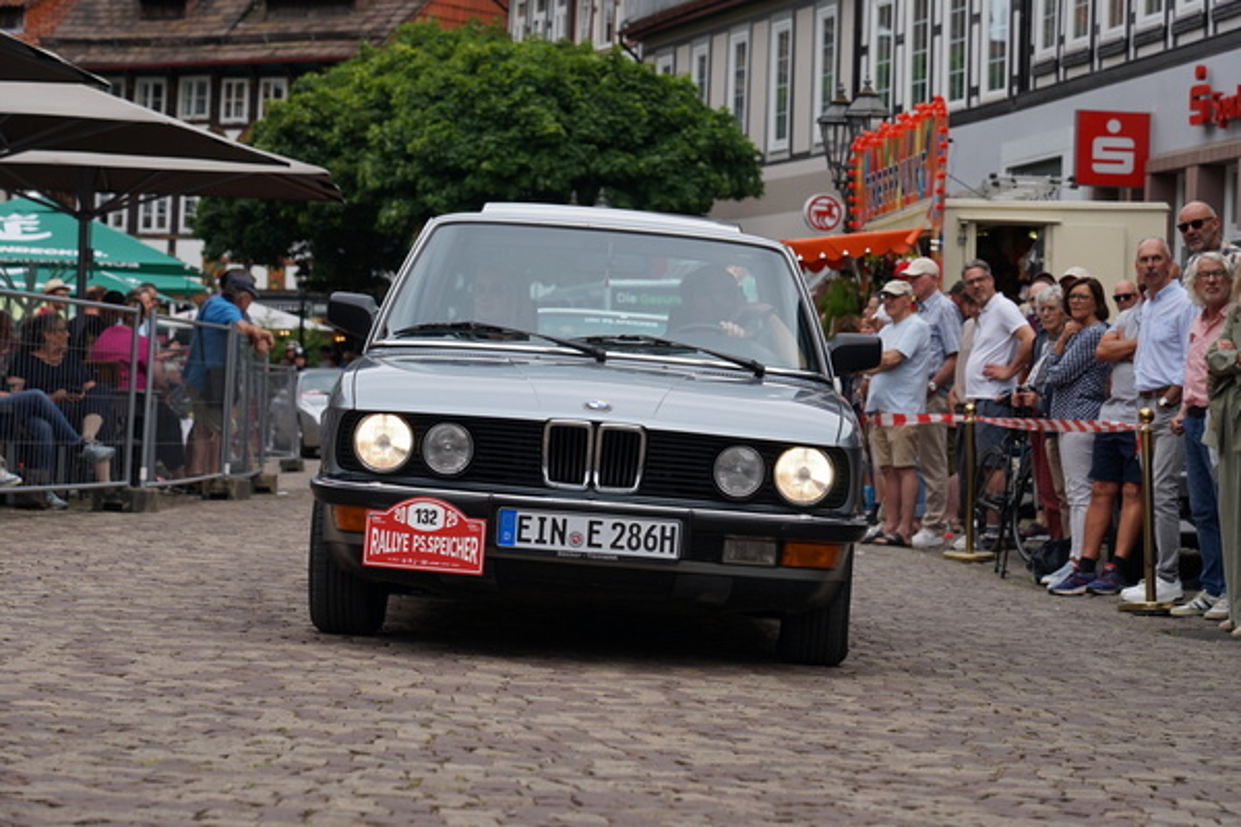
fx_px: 3619
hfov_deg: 19.5
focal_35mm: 105
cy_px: 414
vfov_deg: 13.0
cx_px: 620
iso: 100
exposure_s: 1/200
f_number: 6.3
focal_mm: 105
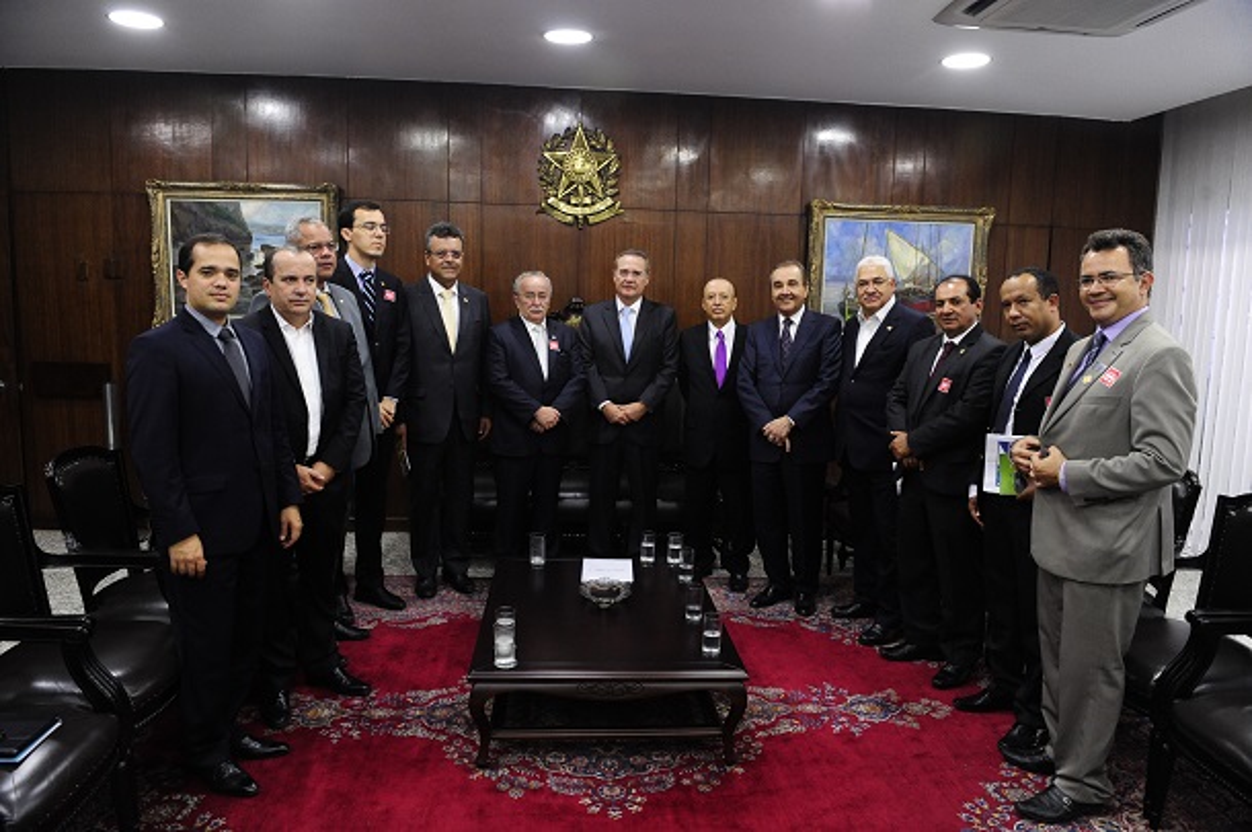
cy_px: 416
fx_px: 834
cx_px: 626
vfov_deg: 53.0
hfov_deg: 73.8
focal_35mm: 24
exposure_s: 1/100
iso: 2500
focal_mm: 24
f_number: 5
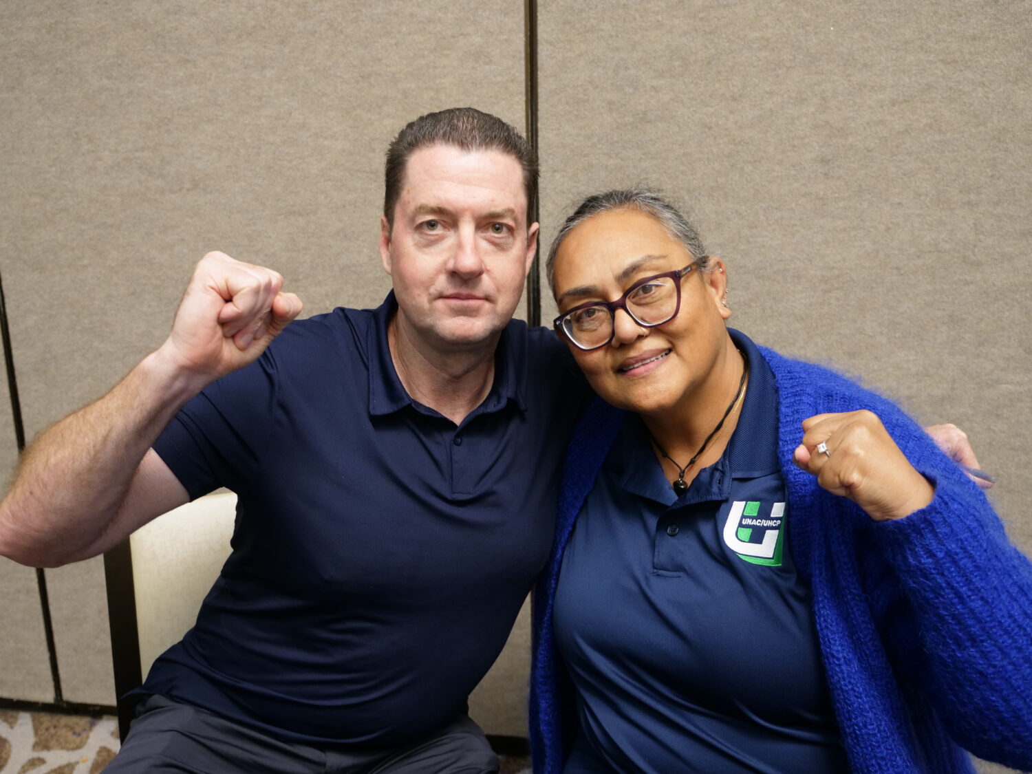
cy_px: 387
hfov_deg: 56.8
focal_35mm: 32
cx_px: 516
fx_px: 954
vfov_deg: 44.2
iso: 800
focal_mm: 16
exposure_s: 1/15
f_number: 2.8
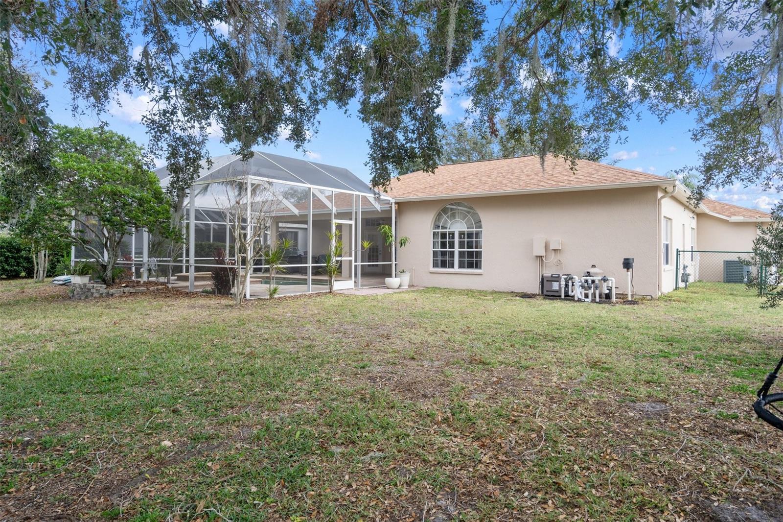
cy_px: 261
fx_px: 478
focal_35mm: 22
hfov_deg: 78.6
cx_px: 392
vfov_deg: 57.2
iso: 320
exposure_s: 1/40
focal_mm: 22
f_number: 8
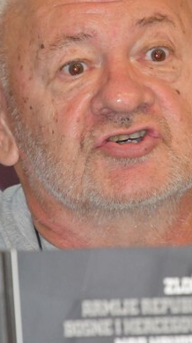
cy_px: 97
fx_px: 7392
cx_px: 133
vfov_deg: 2.6
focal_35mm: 816
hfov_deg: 1.5
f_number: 8
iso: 6400
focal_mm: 240
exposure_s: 1/60
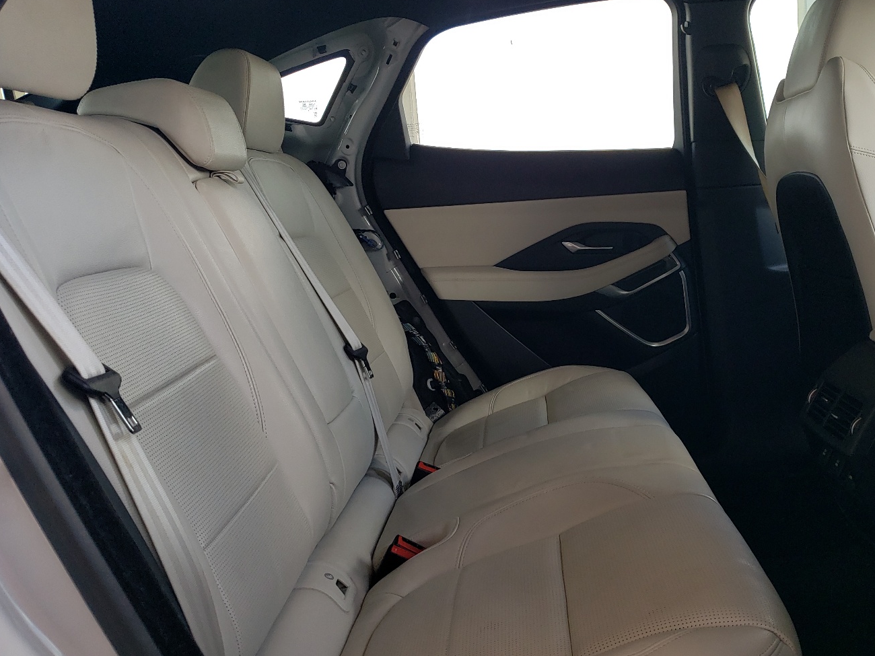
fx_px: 809
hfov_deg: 56.6
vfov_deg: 44.1
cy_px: 307
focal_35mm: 32
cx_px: 505
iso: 50
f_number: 1.5
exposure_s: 1/135
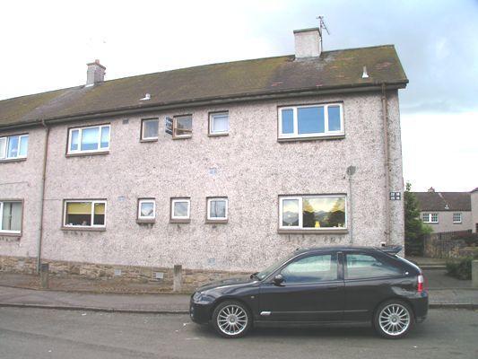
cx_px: 239
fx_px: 525
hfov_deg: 49.0
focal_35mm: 38
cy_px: 180
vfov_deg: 37.7
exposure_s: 1/400
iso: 50
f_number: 2.8
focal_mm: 6.3
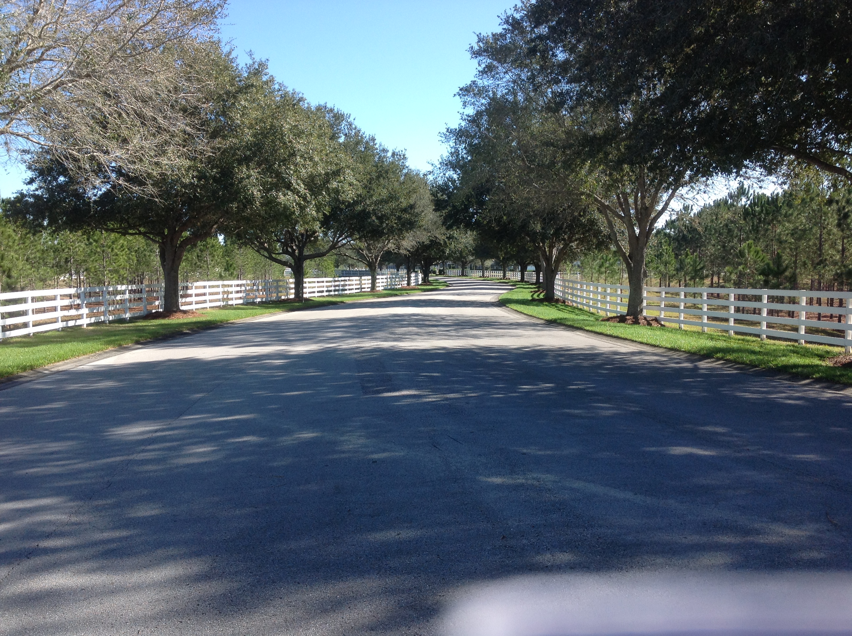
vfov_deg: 40.6
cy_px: 318
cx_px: 426
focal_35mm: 35
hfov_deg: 52.7
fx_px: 860
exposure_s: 1/672
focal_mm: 4.28
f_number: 2.4
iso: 50
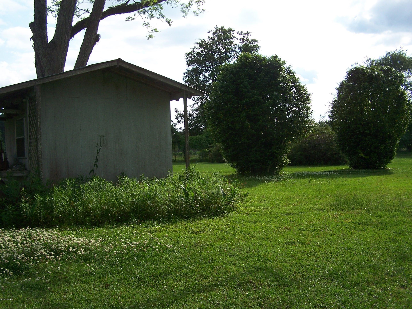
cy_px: 154
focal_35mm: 38
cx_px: 206
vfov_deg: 37.7
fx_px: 452
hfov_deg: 49.0
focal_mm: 6.3
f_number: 2.8
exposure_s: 1/1000
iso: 80
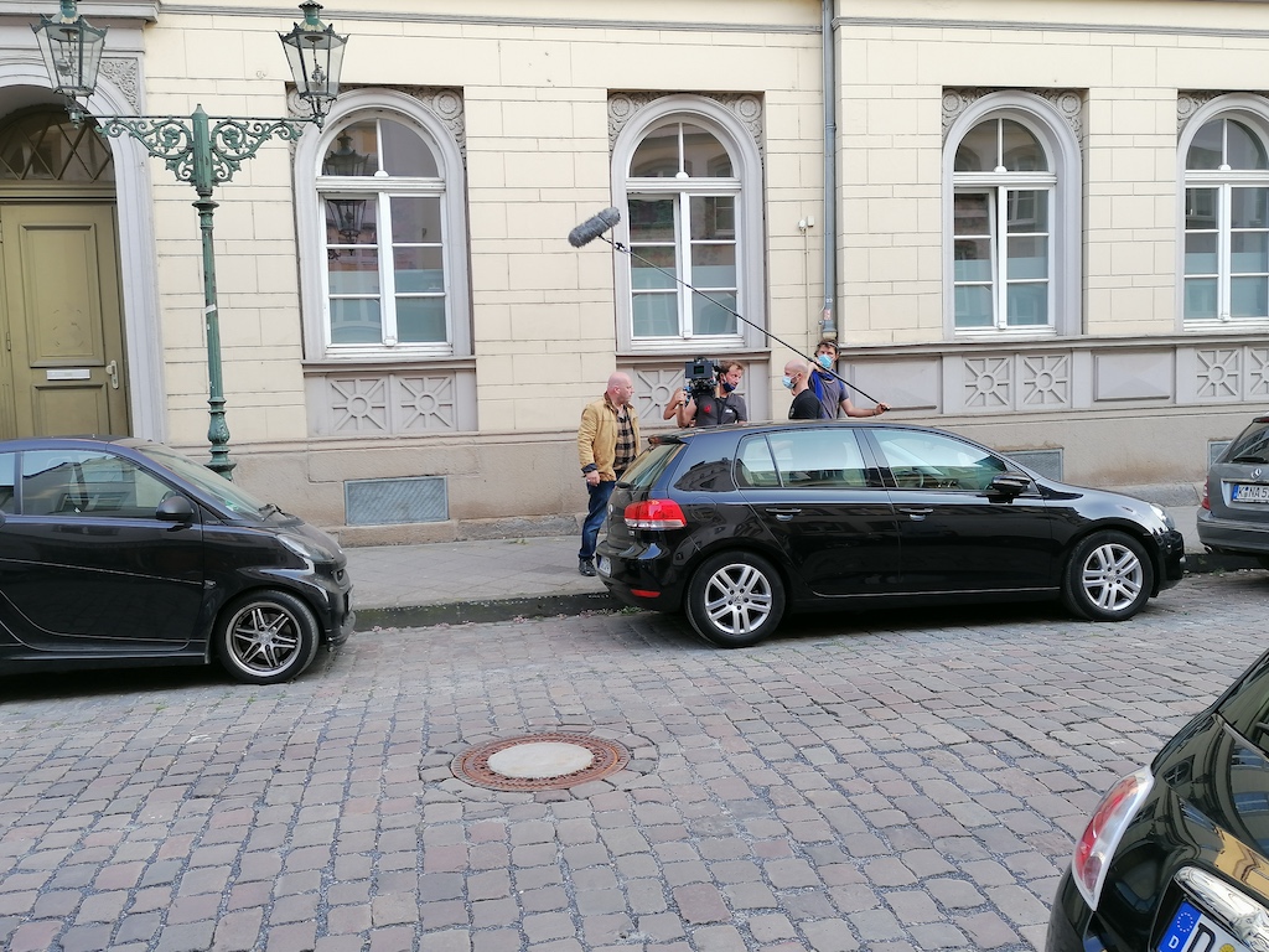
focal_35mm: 31
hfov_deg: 58.4
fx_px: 1136
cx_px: 634
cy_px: 476
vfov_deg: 45.4
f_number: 1.8
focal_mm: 4.75
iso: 50
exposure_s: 1/119
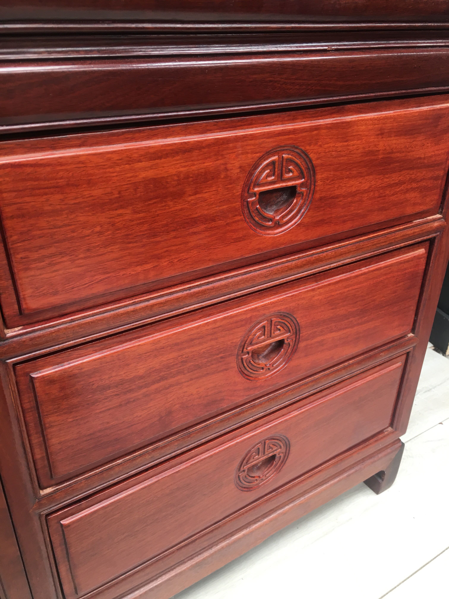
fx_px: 502
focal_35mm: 29
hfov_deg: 48.2
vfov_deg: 61.7
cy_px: 300
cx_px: 224
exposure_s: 1/33
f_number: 2.2
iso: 32
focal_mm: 4.15
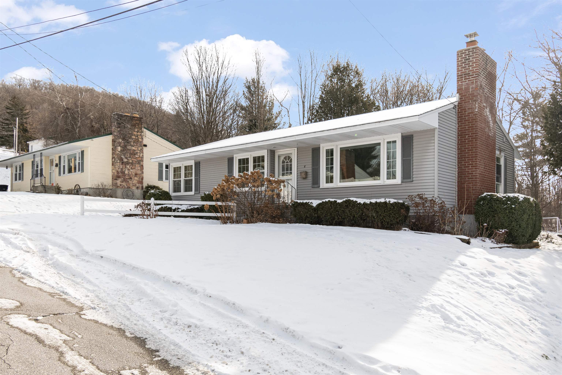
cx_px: 281
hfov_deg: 67.4
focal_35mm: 27
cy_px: 188
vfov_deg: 47.9
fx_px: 421
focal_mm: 18
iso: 800
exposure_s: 1/400
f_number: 7.1
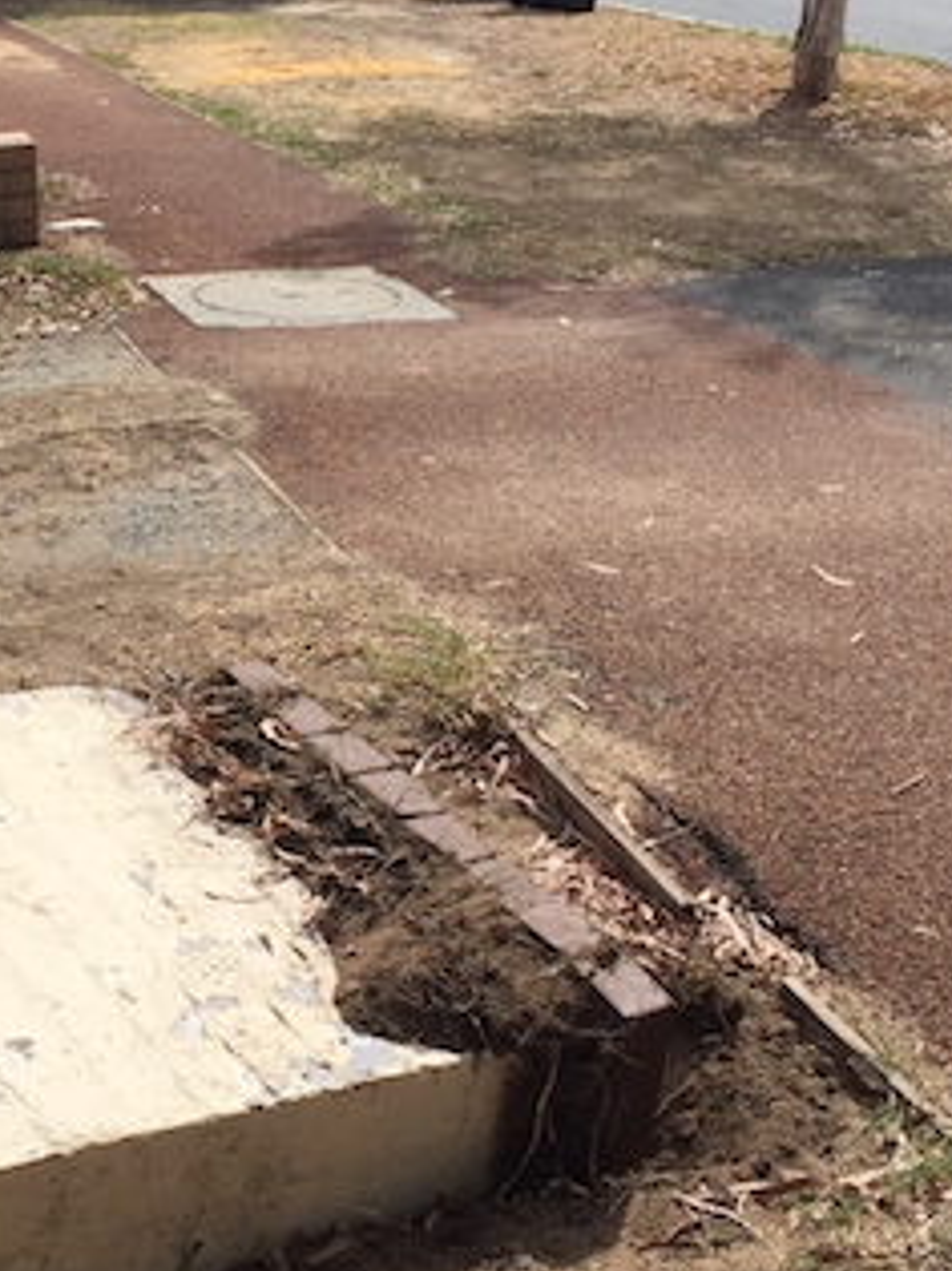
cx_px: 109
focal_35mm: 59
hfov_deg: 24.2
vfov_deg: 32.7
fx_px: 2165
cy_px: 633
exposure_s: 1/2475
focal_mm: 4.15
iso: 32
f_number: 2.2
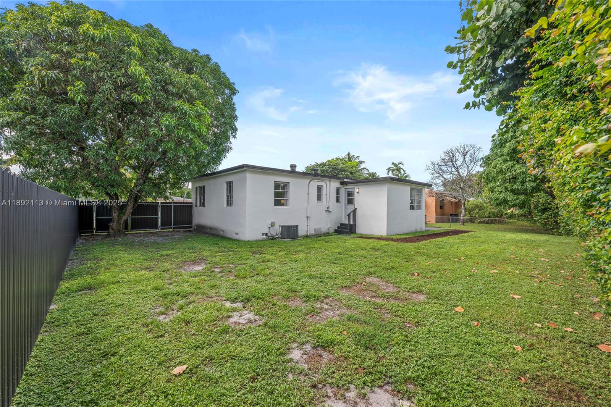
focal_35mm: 14
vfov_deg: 81.2
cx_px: 306
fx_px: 238
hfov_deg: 104.3
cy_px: 204
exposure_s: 1/200
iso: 125
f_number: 8
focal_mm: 14
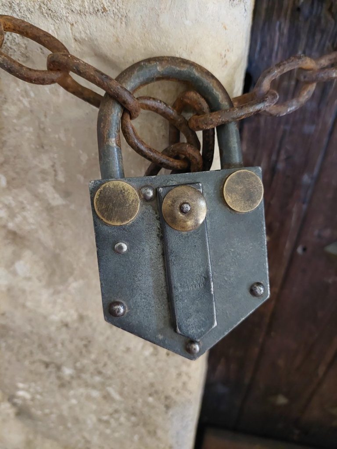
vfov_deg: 69.4
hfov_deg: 54.9
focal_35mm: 25
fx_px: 325
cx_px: 168
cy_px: 224
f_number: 1.8
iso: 800
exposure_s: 1/24
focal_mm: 5.23
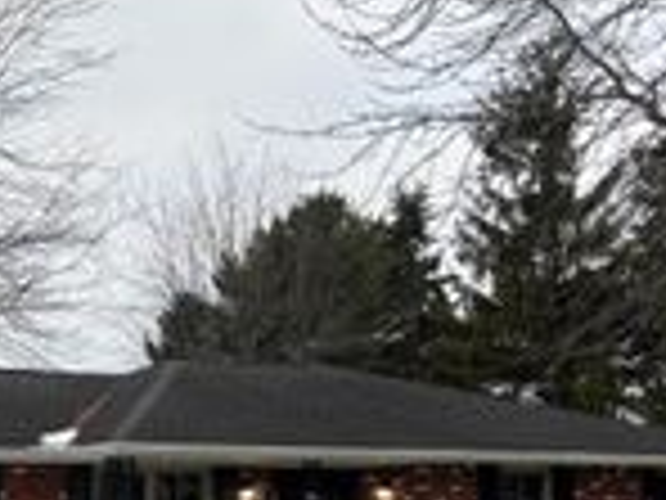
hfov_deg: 21.2
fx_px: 1693
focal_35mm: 88
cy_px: 579
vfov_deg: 16.2
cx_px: -54
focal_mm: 5.96
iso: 64
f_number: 1.6
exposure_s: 1/121
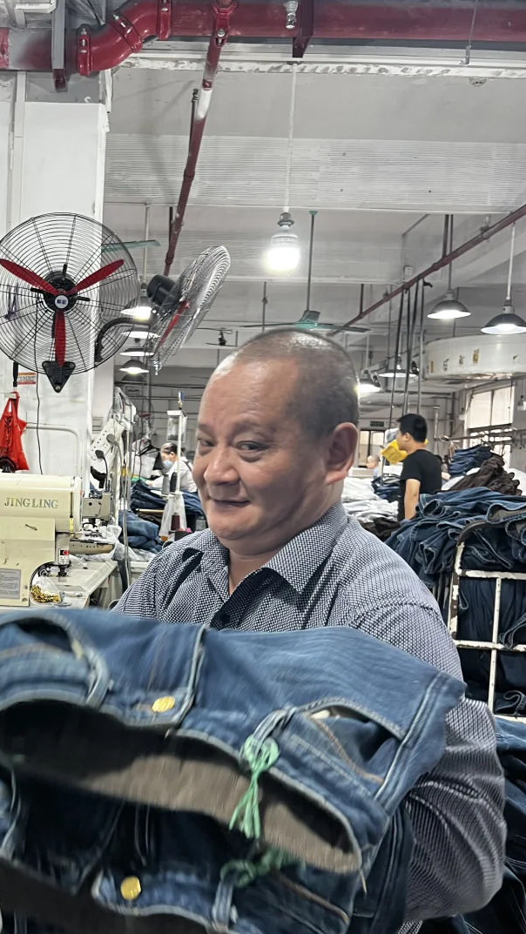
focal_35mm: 38
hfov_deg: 30.3
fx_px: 942
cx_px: 88
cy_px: 535
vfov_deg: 52.6
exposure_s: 1/50
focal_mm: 5.7
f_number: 1.5
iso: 80
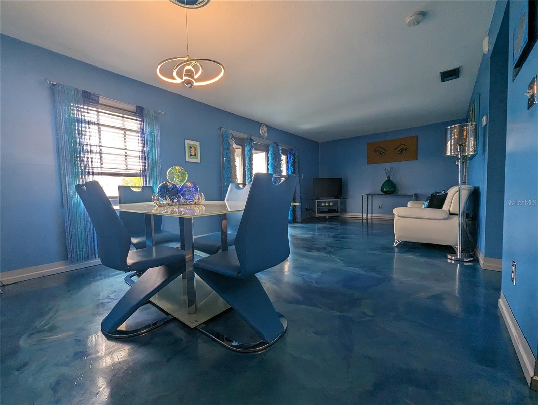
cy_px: 202
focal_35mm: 13
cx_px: 269
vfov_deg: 90.1
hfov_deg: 106.1
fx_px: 202
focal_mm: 1.95
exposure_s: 1/120
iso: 132
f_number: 2.2
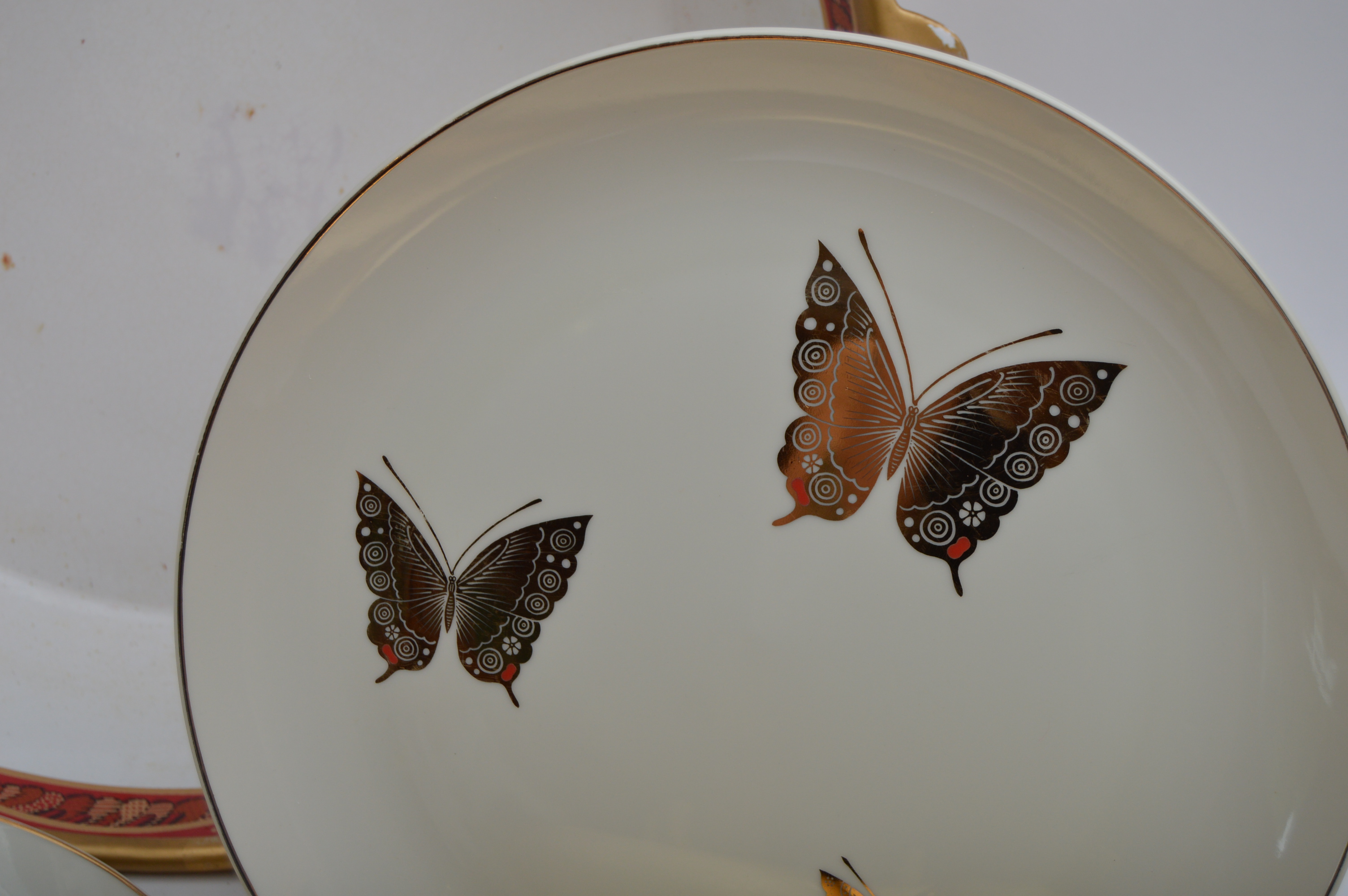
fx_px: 2245
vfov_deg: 22.6
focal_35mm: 60
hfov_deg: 33.4
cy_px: 448
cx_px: 674
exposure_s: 1/200
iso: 200
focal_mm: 40
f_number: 5
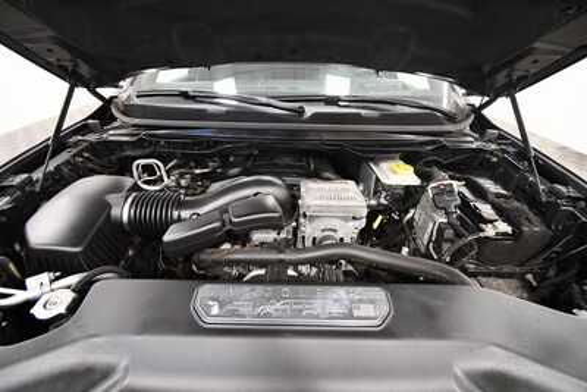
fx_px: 245
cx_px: 294
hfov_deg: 100.4
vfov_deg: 77.4
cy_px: 196
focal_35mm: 15
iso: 3200
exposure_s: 1/125
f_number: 4.5
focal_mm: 10
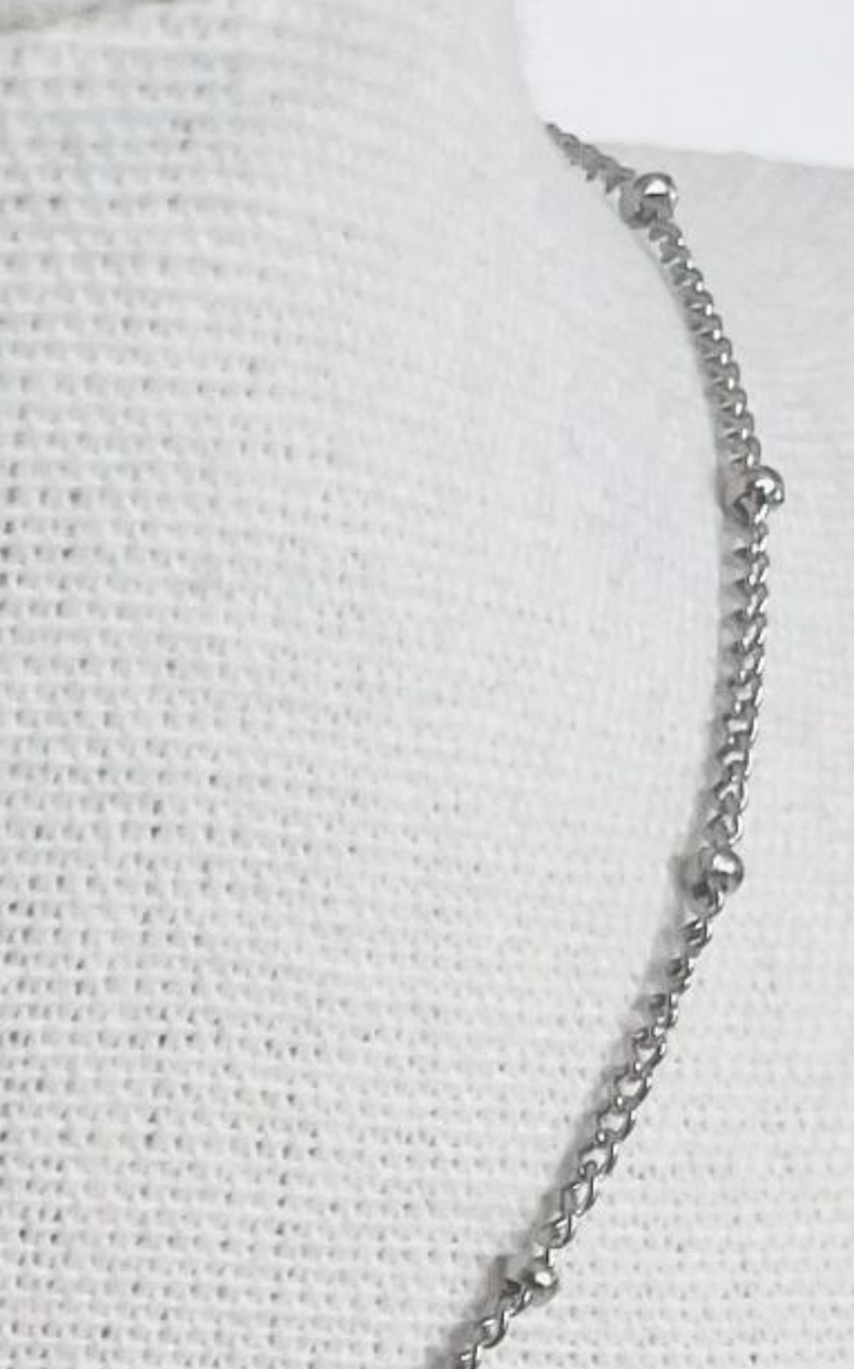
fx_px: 4288
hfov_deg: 10.4
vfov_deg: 15.8
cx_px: -928
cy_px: 2372
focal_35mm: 115
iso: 40
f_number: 1.6
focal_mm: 4.2
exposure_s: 1/190
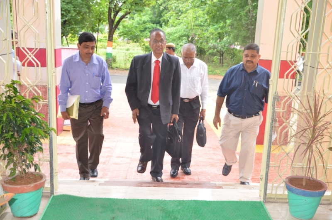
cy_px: 110
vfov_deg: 36.7
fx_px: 331
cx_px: 166
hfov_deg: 53.2
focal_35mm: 36
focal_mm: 24
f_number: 6.3
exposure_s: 1/125
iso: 640
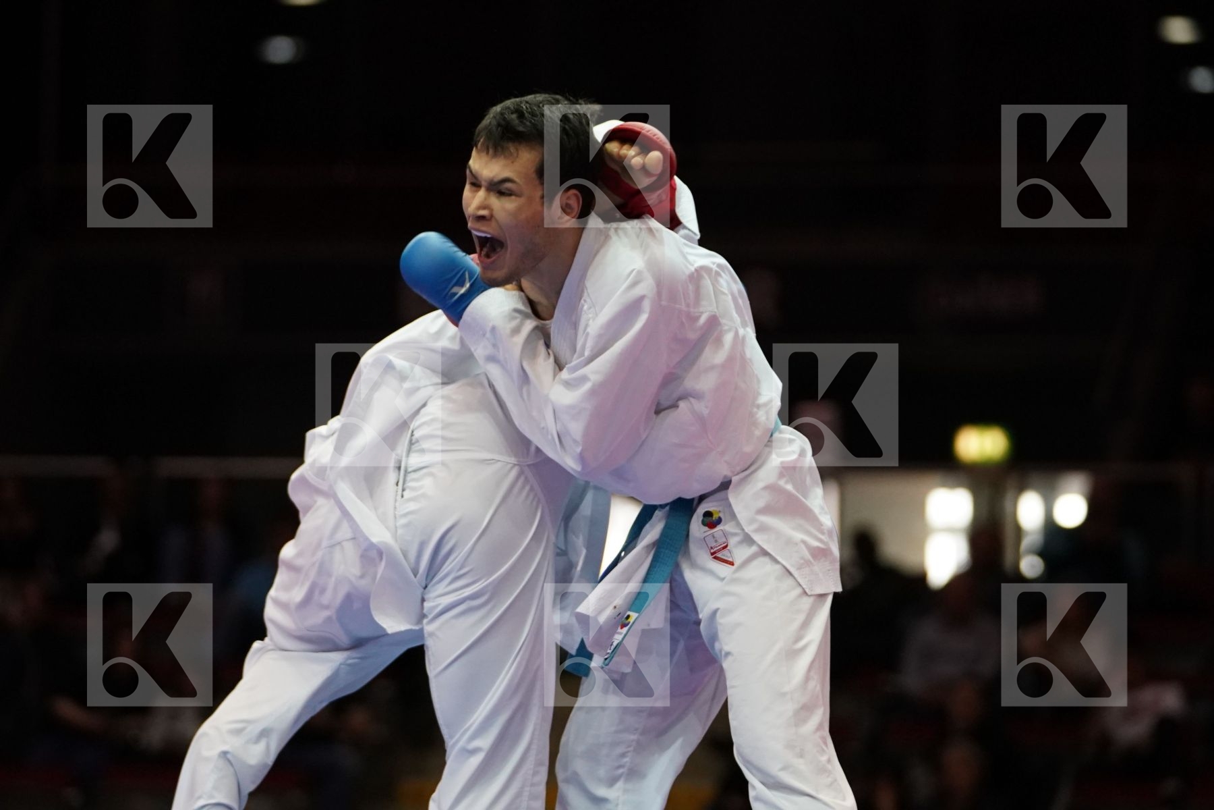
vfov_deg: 6.9
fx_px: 6676
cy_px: 405
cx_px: 607
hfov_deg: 10.4
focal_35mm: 198
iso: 3200
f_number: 2.8
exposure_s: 1/1000
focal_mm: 132
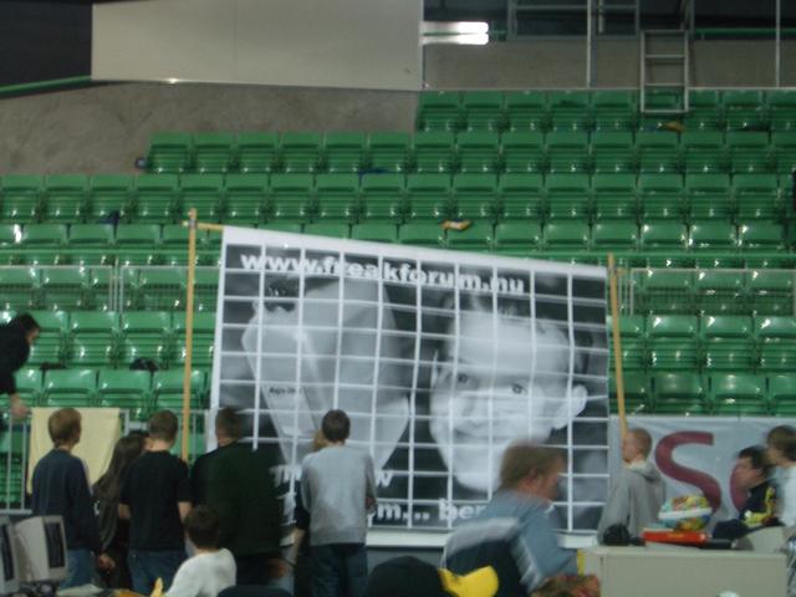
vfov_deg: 16.8
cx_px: 398
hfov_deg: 22.3
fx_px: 2024
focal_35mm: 88
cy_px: 298
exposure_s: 1/8
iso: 100
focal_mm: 14.6
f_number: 4.4
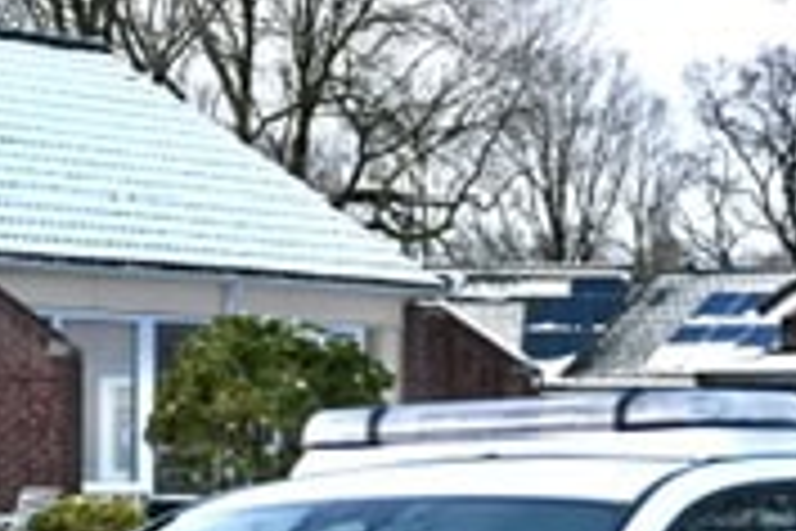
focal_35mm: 170
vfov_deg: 8.0
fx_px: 3759
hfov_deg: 12.1
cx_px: 468
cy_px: 700
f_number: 3.2
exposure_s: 1/125
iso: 2500
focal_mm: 47
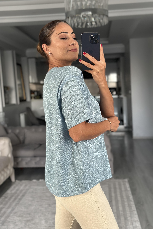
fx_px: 344
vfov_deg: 36.9
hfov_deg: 25.1
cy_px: 117
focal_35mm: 54
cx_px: 78
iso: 125
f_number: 1.78
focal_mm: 6.86
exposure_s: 1/60
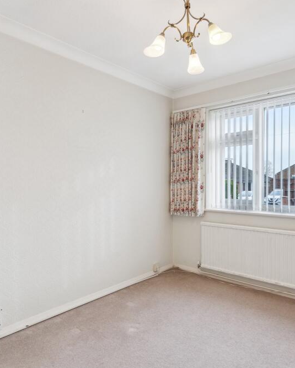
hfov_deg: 60.7
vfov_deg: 72.6
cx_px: 165
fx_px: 251
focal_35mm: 23
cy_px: 185
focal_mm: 16
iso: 320
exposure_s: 1/15
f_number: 8
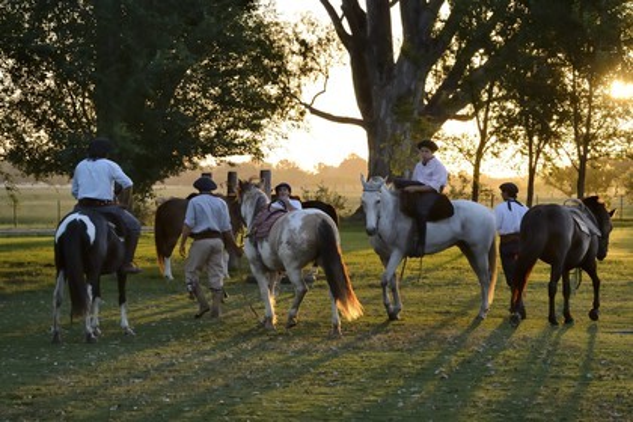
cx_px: 316
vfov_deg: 12.5
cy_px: 211
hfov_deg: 18.6
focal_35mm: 110
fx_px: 1934
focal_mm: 110
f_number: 10
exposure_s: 1/500
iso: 1600
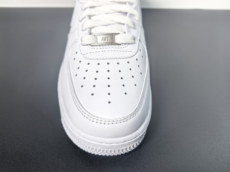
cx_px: 115
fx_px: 179
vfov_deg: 51.4
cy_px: 86
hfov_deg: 65.3
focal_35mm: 27
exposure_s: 1/198
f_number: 2
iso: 50
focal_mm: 6.98
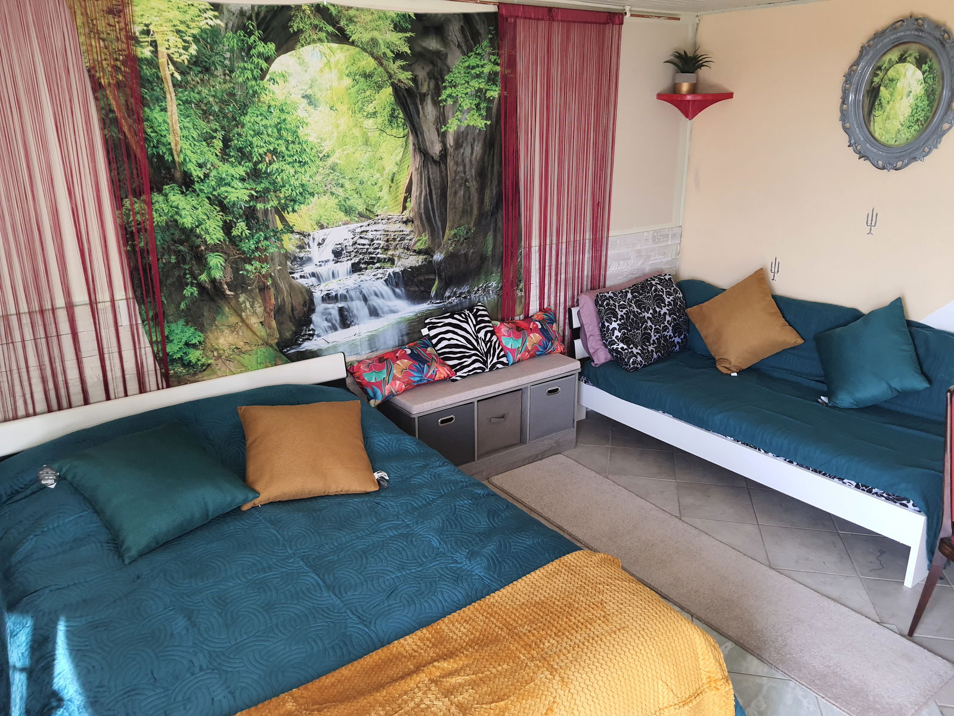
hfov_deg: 67.3
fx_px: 717
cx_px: 477
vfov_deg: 53.1
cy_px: 358
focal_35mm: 26
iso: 100
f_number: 1.7
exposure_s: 1/100
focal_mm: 4.32
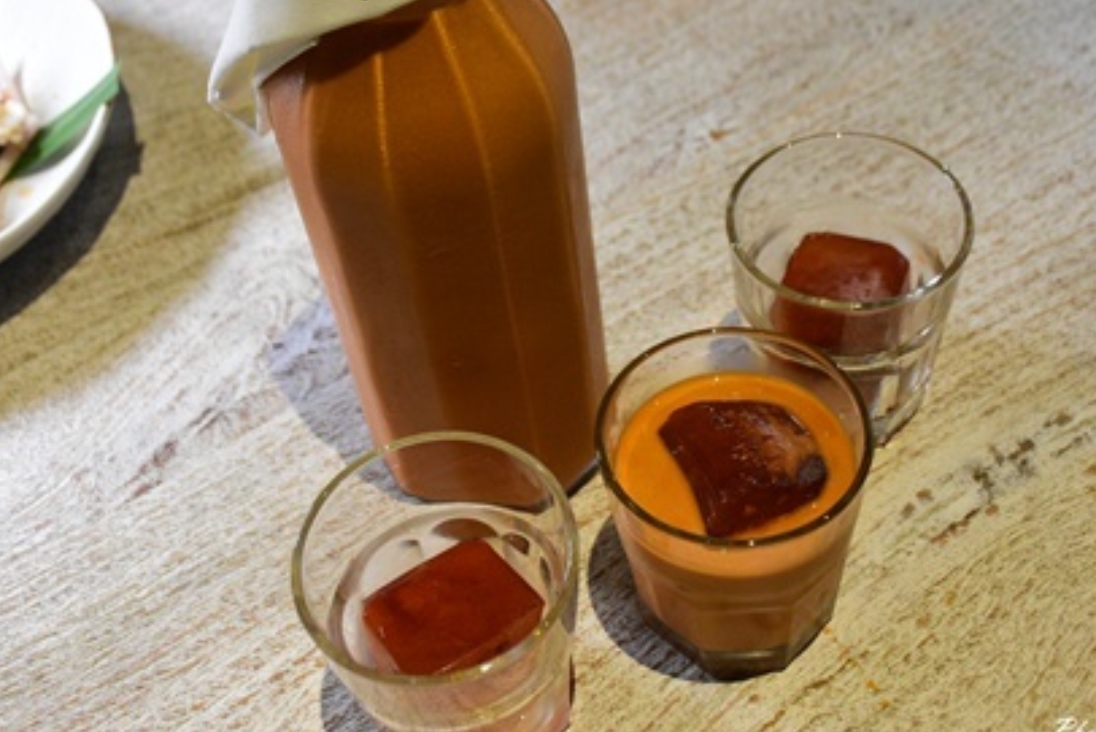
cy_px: 311
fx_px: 1462
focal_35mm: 48
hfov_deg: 41.1
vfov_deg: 28.1
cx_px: 599
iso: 2500
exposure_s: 1/40
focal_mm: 26
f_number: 5.6
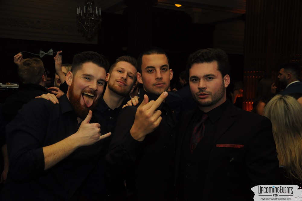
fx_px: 327
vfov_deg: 34.1
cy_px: 100
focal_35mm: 39
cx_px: 151
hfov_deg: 49.6
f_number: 4.5
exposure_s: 1/60
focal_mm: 26
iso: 800
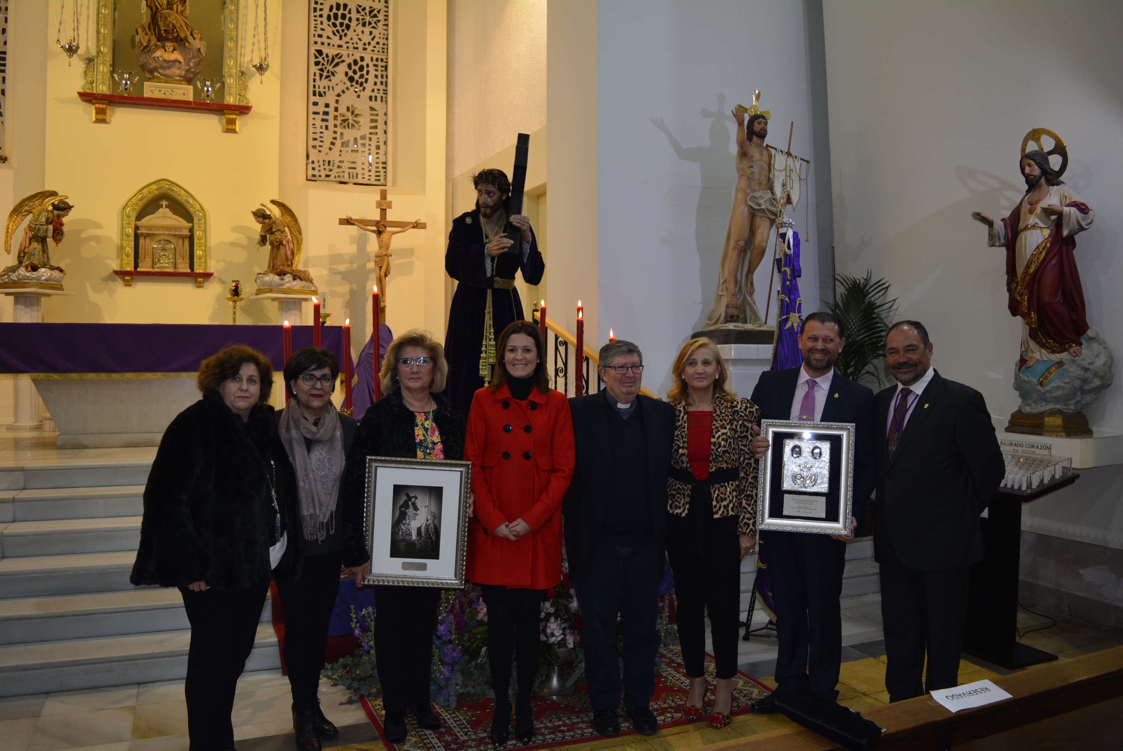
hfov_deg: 67.3
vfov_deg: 48.0
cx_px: 562
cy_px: 376
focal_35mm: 27
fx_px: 843
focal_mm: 18
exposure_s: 1/60
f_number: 3.5
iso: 500
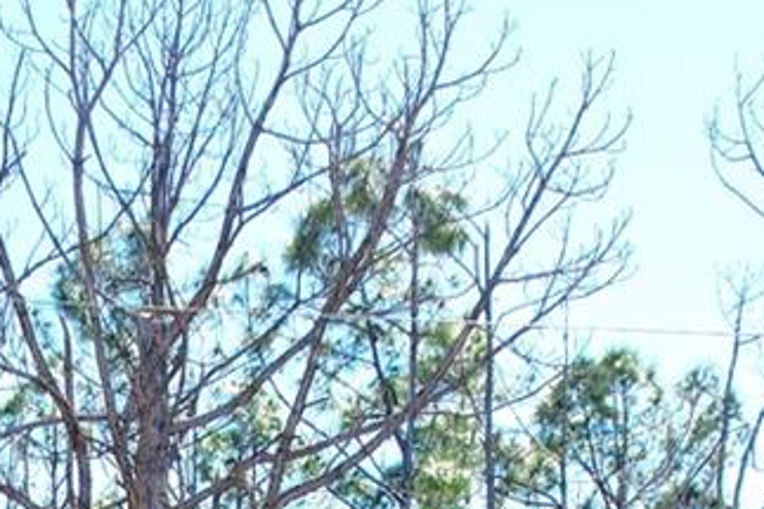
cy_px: 1162
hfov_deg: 18.3
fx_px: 2312
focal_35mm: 109
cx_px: 2
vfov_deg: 10.9
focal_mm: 8.38
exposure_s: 1/1000
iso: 100
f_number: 2.8
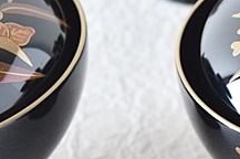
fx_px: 2029
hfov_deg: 6.7
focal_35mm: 305
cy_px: 37
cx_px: 373
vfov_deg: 4.5
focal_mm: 55
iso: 800
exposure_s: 1/8
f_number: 5.6
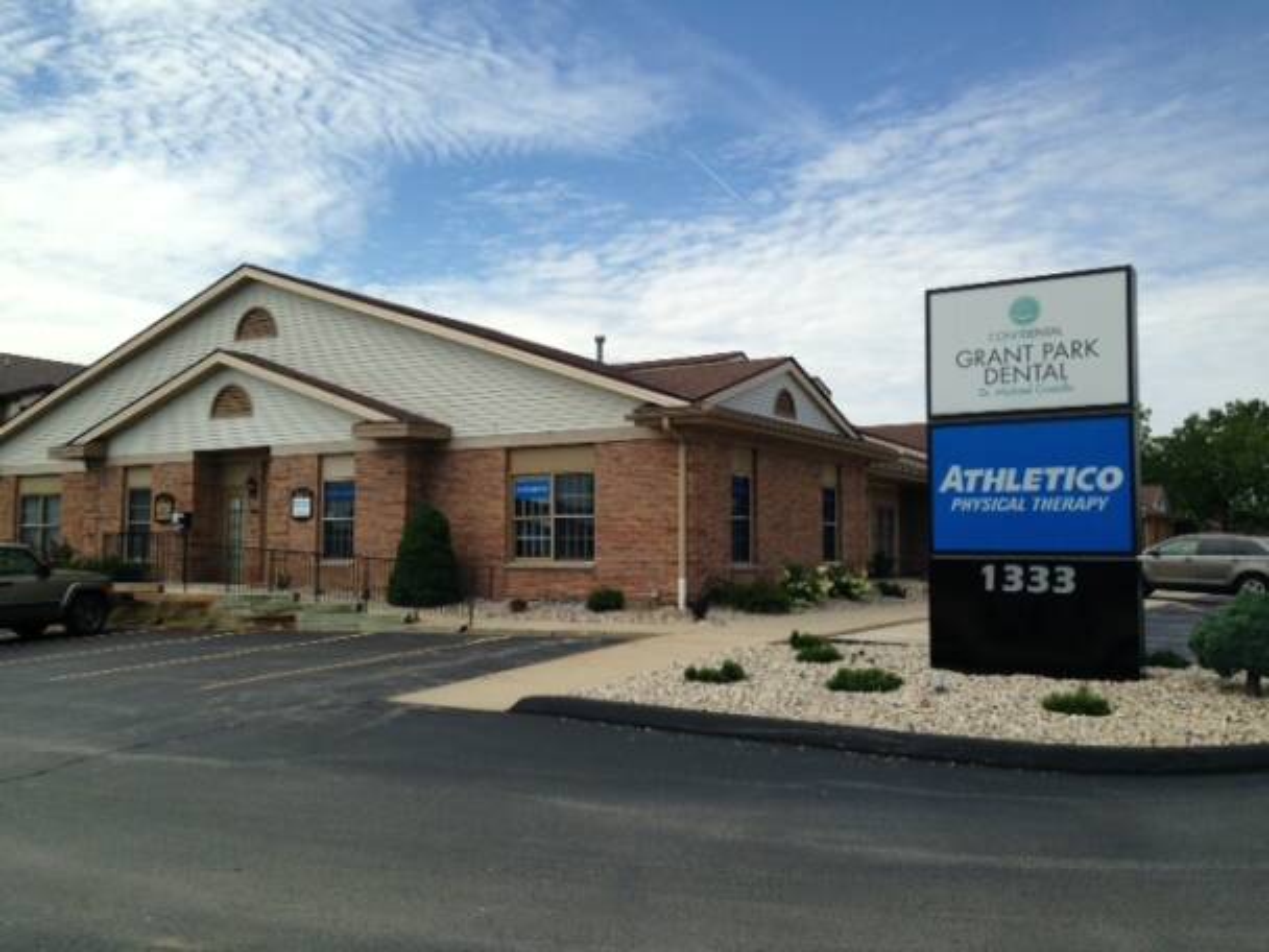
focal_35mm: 33
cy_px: 476
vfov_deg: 42.9
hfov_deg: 55.4
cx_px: 634
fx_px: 1210
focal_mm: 4.12
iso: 50
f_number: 2.4
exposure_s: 1/1808
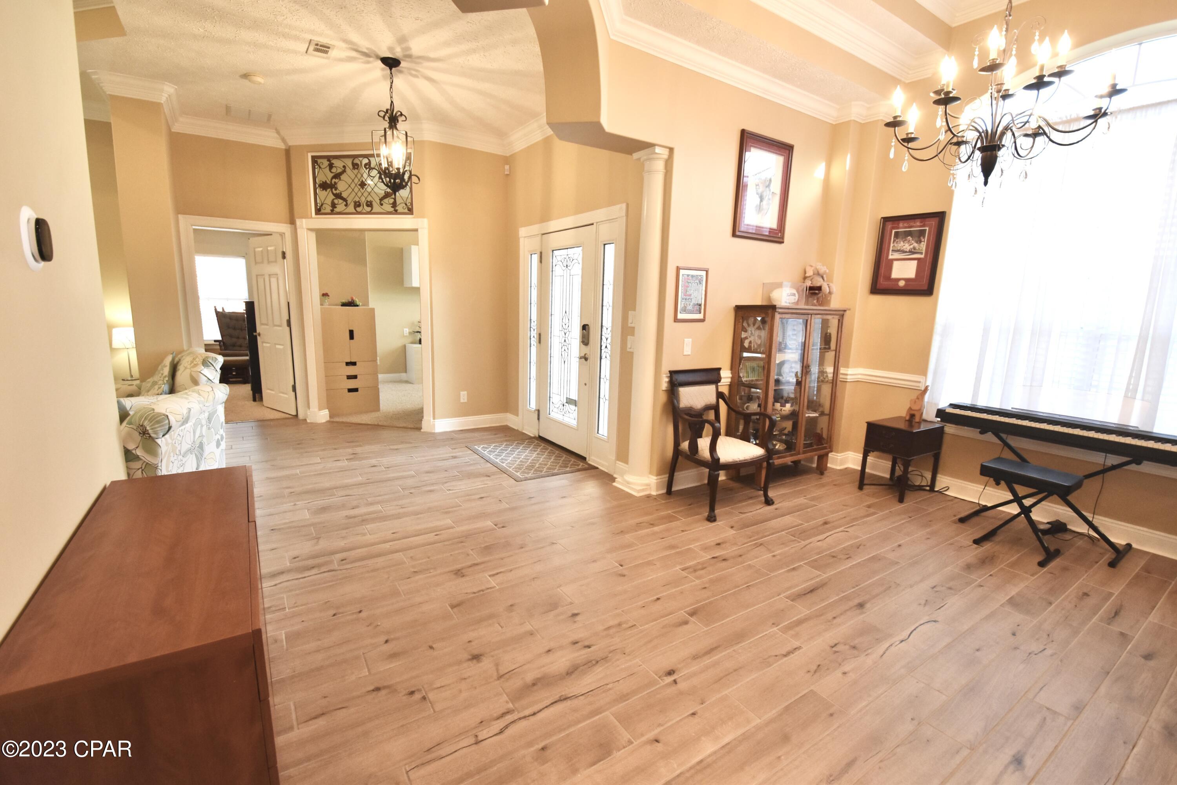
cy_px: 392
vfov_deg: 77.3
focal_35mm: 15
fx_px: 490
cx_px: 588
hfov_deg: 100.4
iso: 800
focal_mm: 10
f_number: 5
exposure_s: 1/100
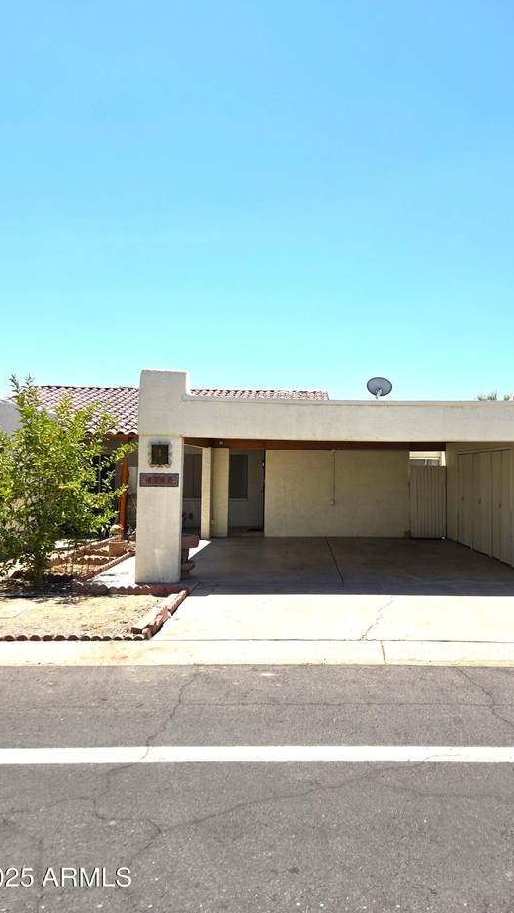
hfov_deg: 43.9
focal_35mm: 26
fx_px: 630
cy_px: 447
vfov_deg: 71.9
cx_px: 328
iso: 25
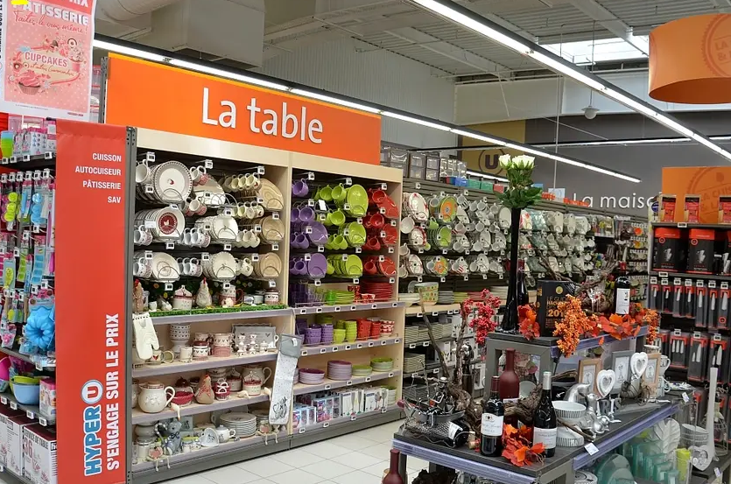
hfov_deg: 57.3
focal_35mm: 33
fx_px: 669
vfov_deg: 39.8
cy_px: 251
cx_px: 372
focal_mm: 18
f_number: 4
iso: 200
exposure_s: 1/60
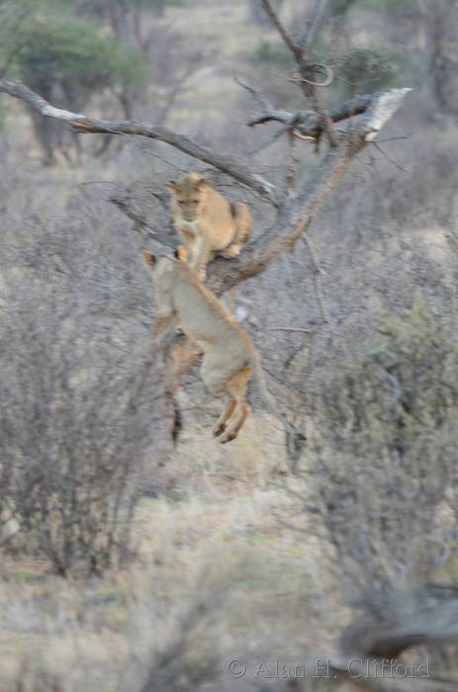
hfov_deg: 2.3
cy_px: 346
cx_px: 229
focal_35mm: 600
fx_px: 11512
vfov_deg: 3.4
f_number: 5.6
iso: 1400
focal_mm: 400
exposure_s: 1/200
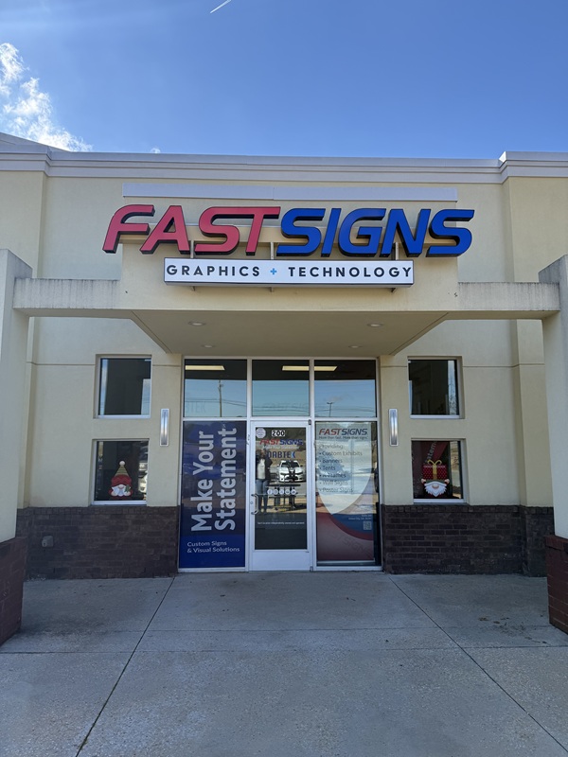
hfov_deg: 56.8
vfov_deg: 71.6
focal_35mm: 24
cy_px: 378
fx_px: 525
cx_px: 284
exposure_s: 1/3145
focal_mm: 6.76
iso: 100
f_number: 1.78
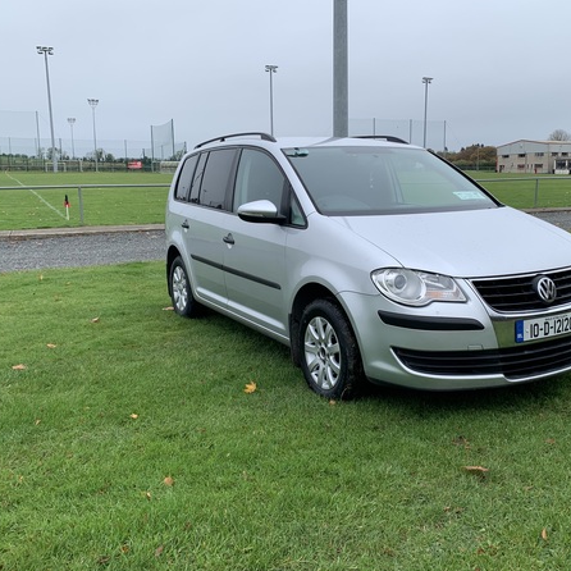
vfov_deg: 49.7
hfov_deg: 49.4
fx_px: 616
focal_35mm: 33
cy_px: 282
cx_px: 350
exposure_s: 1/771
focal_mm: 4.25
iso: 25
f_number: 1.8
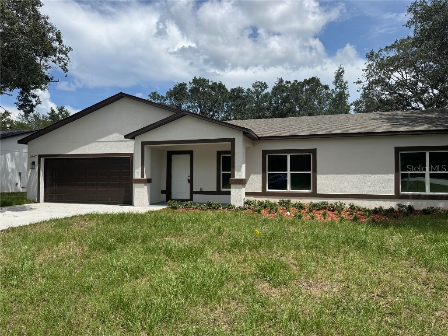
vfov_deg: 56.8
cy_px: 168
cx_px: 224
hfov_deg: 71.6
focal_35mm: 24
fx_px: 311
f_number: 1.78
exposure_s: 1/6410
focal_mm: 6.76
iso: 80
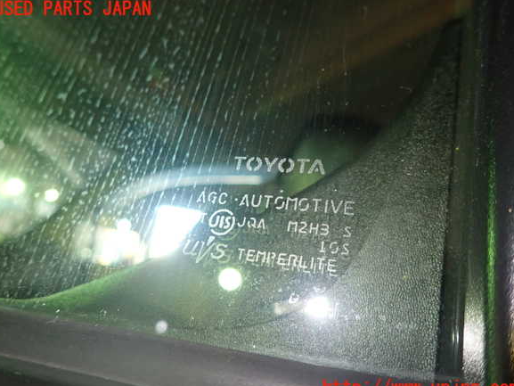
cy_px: 199
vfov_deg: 53.1
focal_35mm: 26
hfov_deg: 67.3
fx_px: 386
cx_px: 257
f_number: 2
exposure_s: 1/30
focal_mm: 4.5
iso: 320
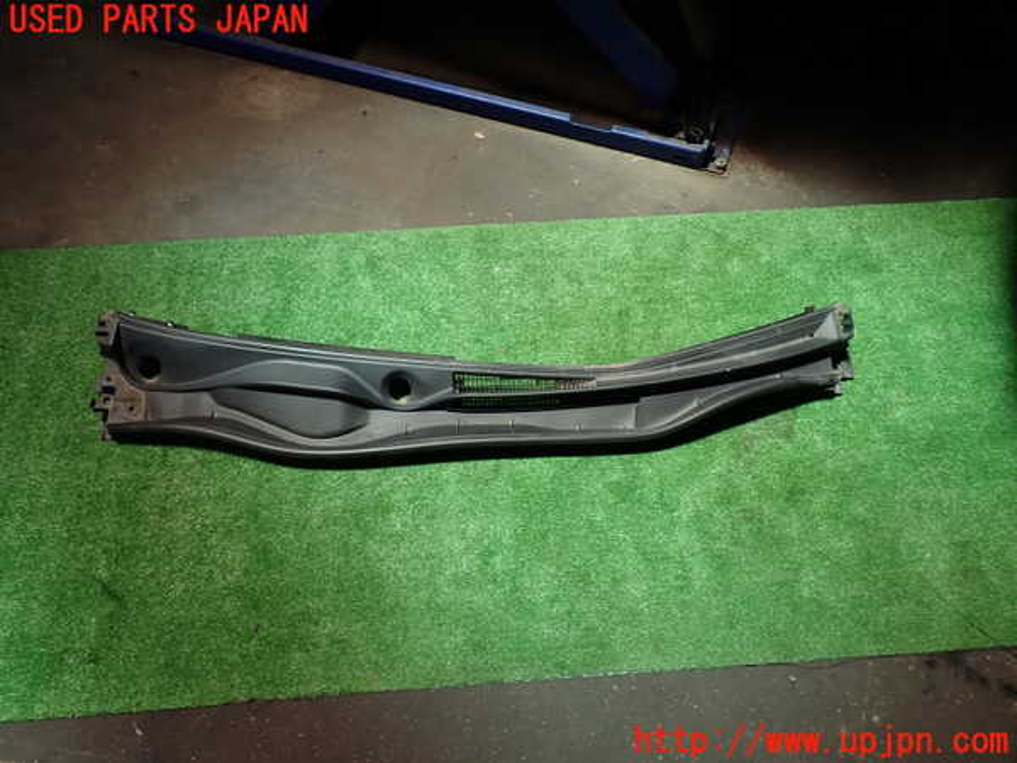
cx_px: 508
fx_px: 734
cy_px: 382
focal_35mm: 25
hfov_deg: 69.4
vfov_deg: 54.9
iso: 100
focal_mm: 4.5
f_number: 2.8
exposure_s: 1/200
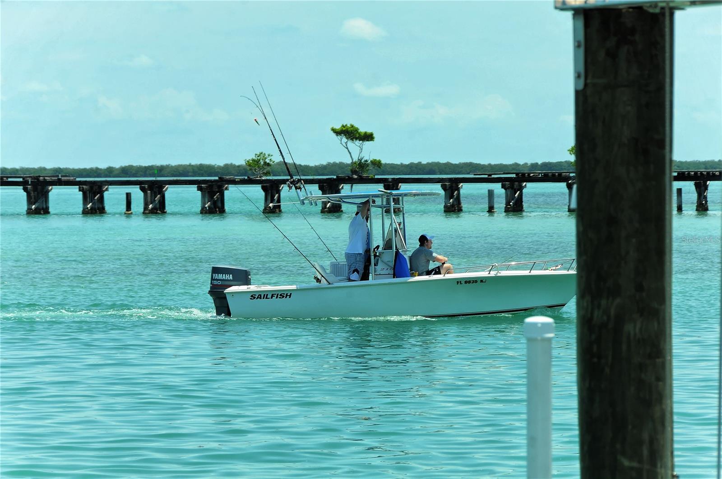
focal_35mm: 158
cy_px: 240
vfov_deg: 8.7
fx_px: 3153
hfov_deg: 13.1
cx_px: 361
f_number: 11
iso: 200
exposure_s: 1/250
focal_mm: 105
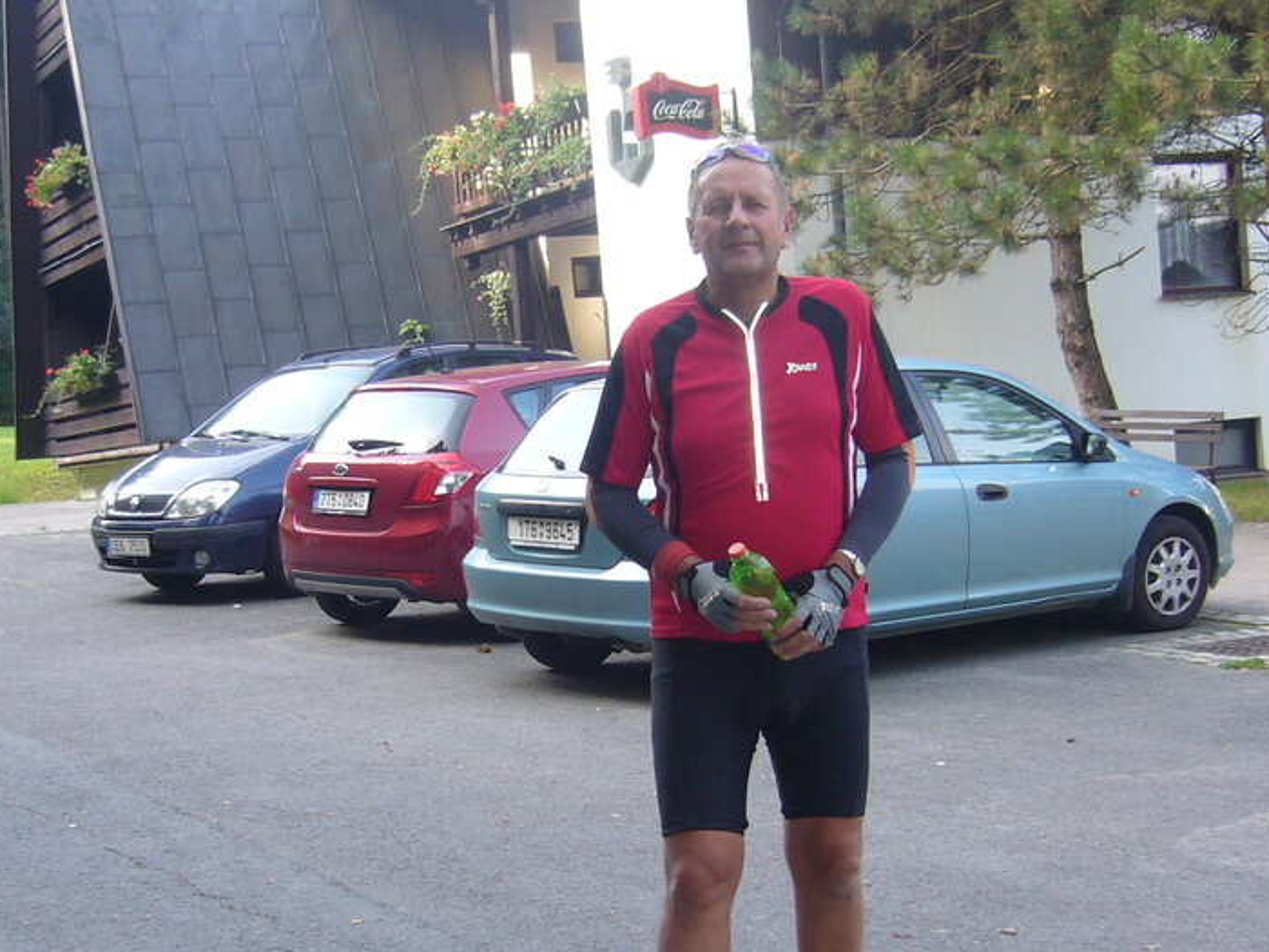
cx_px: 553
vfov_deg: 24.4
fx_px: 2200
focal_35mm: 60
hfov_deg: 32.1
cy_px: 555
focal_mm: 5.8
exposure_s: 1/60
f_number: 2.8
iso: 80
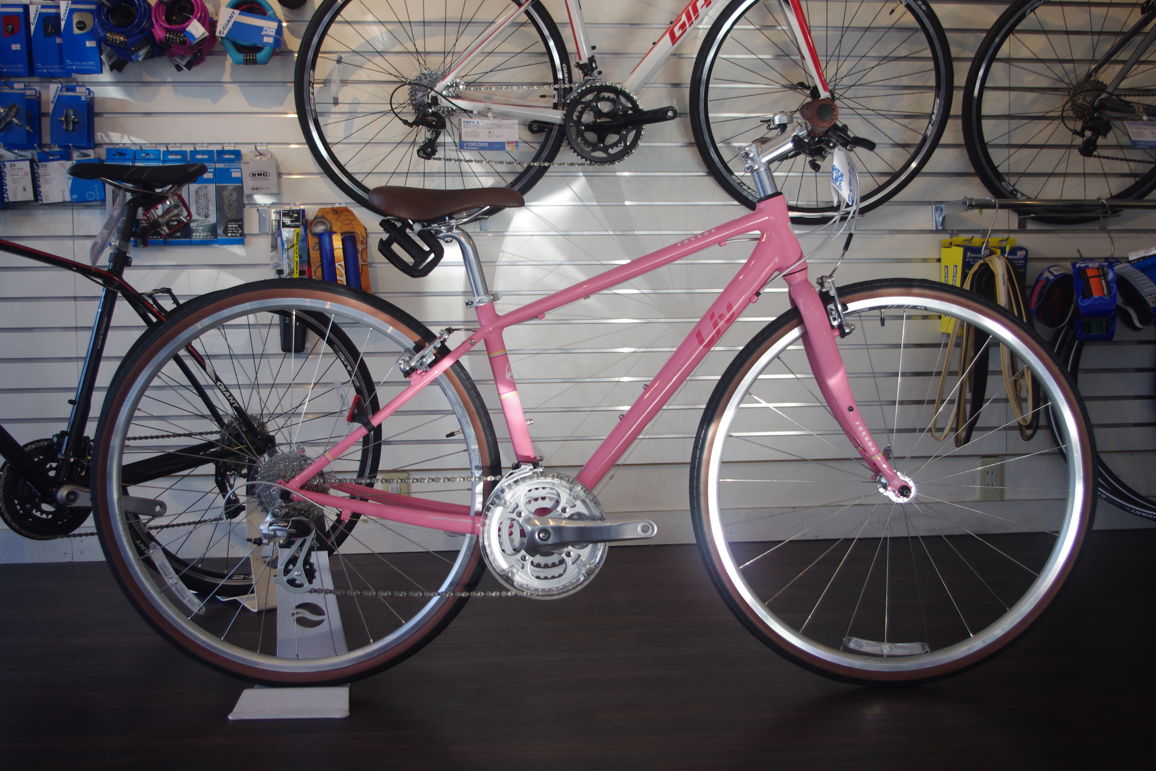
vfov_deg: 34.2
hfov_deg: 49.6
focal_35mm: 39
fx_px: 1252
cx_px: 578
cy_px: 386
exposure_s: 1/60
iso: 200
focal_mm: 26.25
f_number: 4
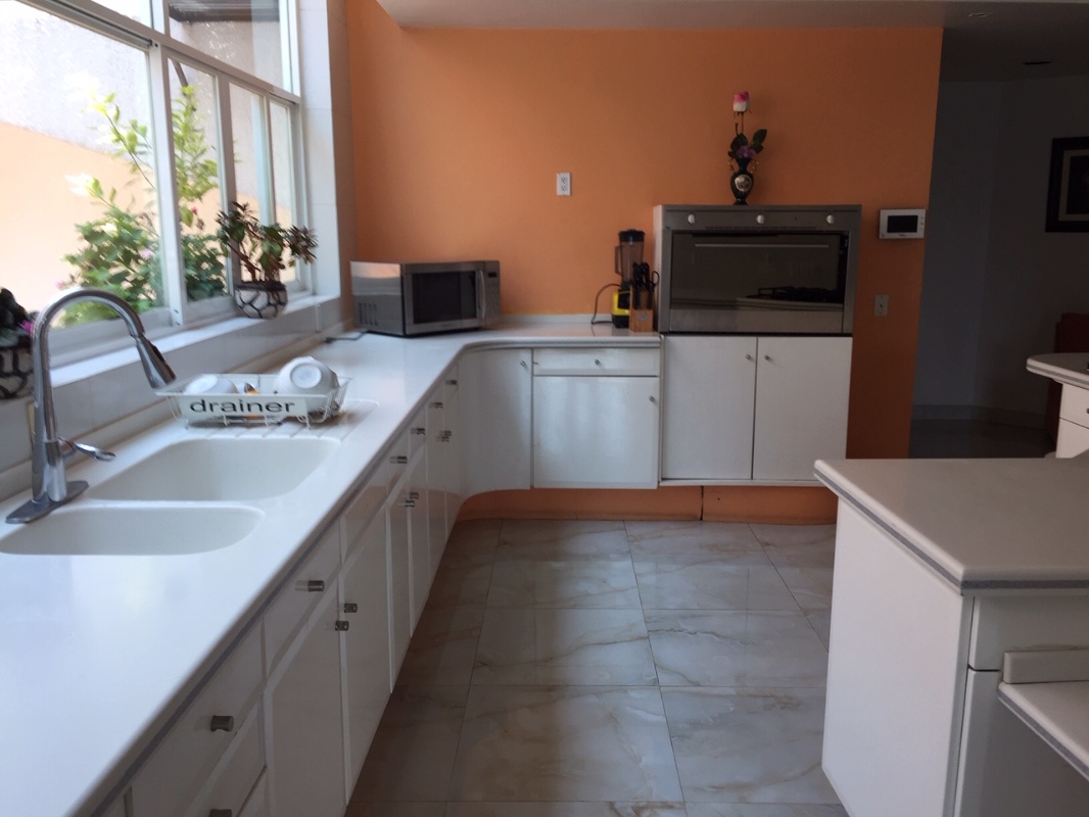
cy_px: 408
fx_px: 913
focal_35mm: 29
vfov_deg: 48.2
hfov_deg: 61.6
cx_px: 544
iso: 32
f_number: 2.2
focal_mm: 4.15
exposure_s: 1/60
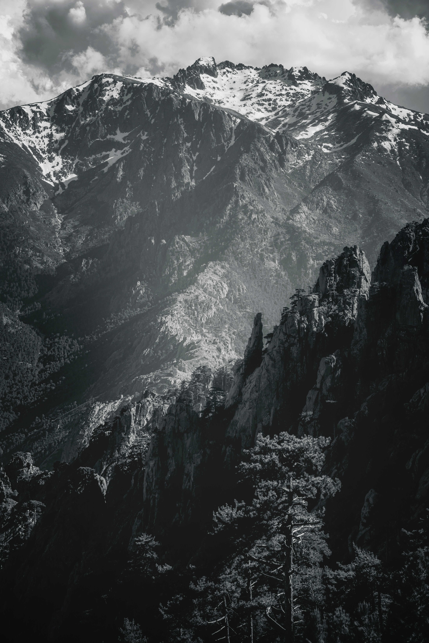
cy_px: 322
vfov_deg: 28.8
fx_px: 1251
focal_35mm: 70
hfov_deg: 19.5
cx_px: 214
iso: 100
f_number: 8
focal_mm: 70
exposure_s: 1/160
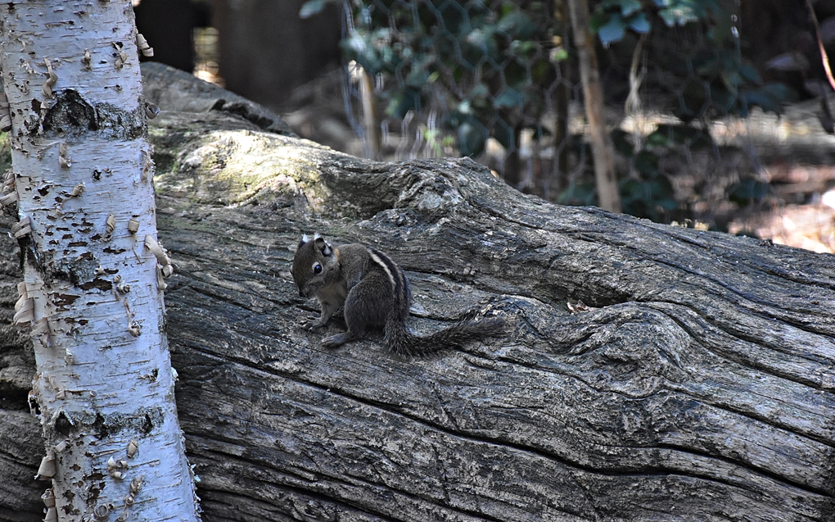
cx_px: 417
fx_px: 4892
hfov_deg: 9.8
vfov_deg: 6.1
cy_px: 257
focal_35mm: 215
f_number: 5.6
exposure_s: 1/500
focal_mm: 140
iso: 3200
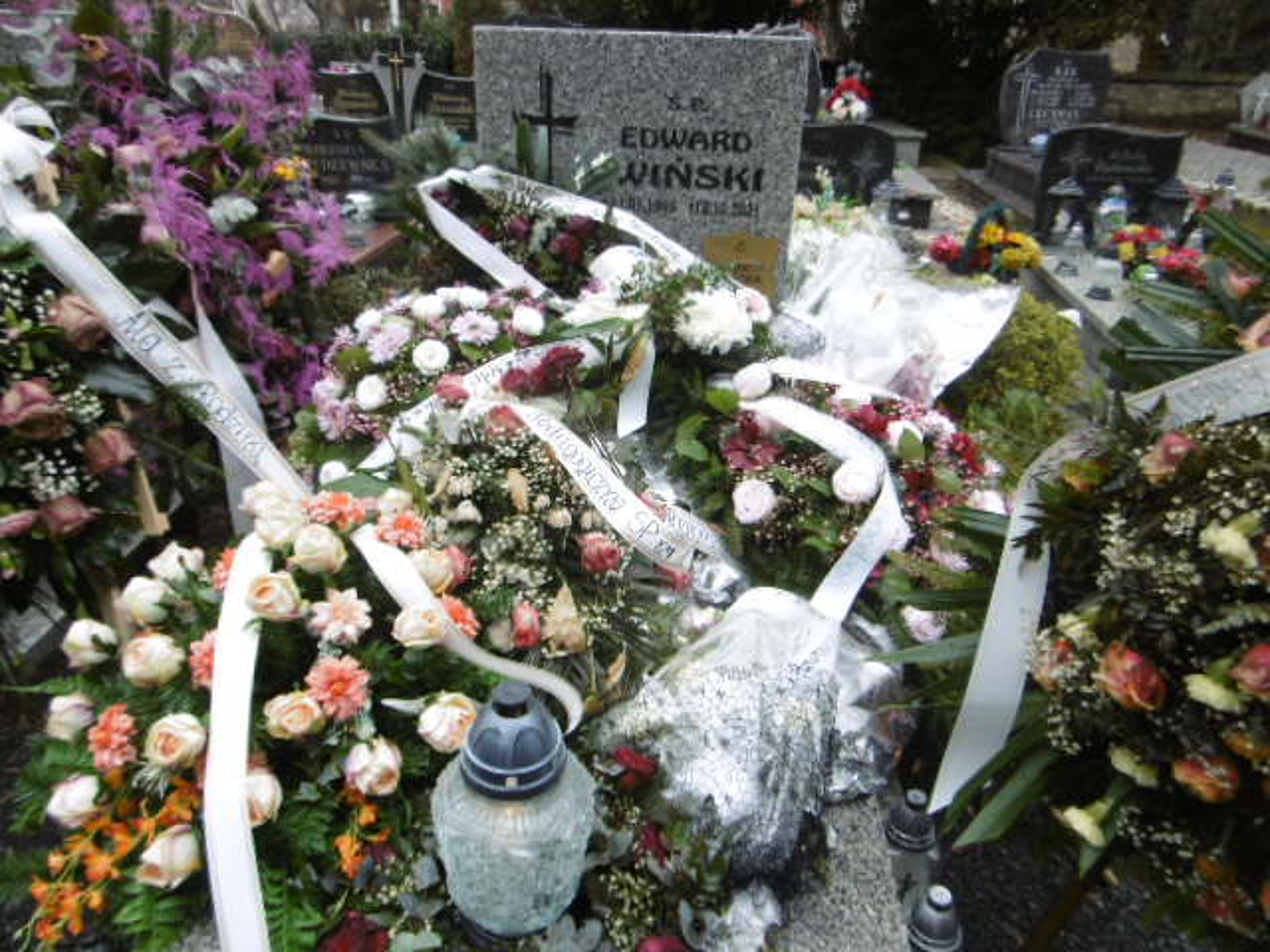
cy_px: 476
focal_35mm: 24
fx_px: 881
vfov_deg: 56.8
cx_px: 635
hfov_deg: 71.6
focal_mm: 4.3
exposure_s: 1/125
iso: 100
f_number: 3.1
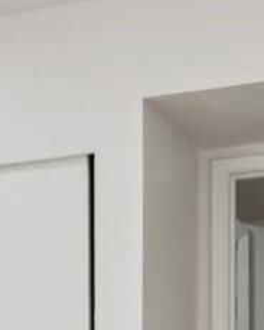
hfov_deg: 10.5
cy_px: 443
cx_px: -324
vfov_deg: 14.1
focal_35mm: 130
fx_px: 1273
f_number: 9
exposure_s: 1/15
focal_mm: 12.5
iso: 250
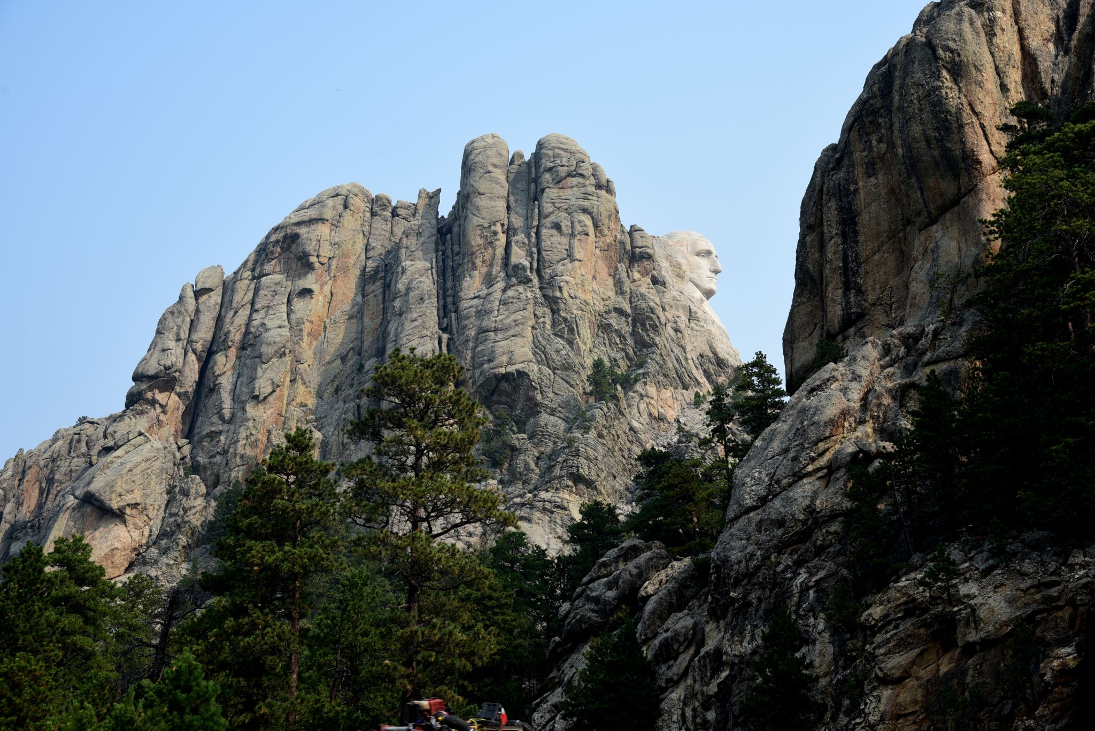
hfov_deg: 39.6
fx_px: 1521
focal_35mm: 50
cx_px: 548
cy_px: 366
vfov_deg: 27.0
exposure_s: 1/200
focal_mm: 50
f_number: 7.1
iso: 100
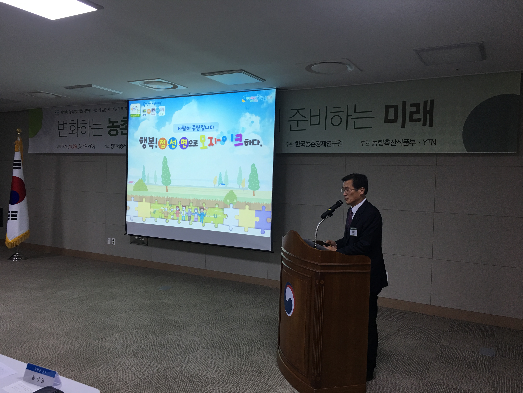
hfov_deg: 61.7
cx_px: 262
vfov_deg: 48.2
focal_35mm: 29
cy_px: 196
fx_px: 438
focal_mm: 4.15
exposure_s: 1/30
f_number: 2.2
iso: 32
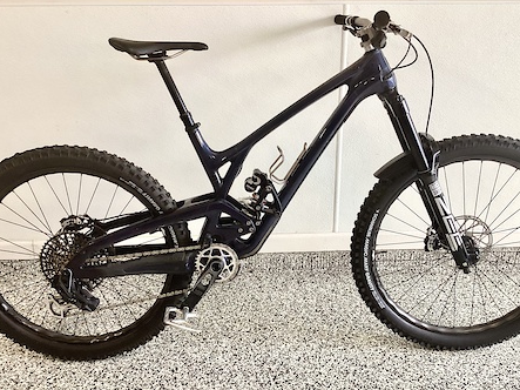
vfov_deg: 40.7
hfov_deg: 52.6
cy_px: 209
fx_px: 526
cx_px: 281
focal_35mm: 35
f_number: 2.4
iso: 100
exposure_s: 1/60
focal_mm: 3.3
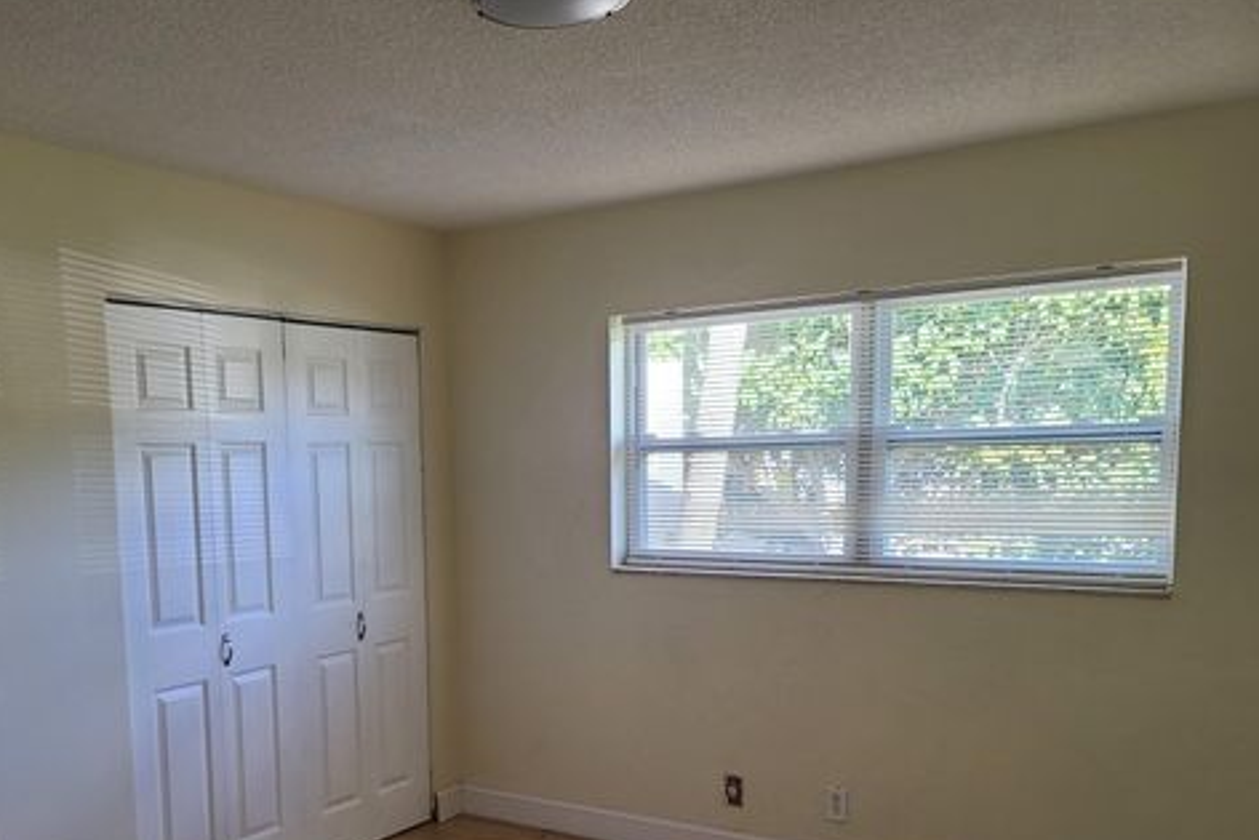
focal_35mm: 34
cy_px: 575
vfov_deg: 38.4
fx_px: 1189
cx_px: 480
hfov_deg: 55.2
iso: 100
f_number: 1.8
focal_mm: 5.4
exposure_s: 1/60
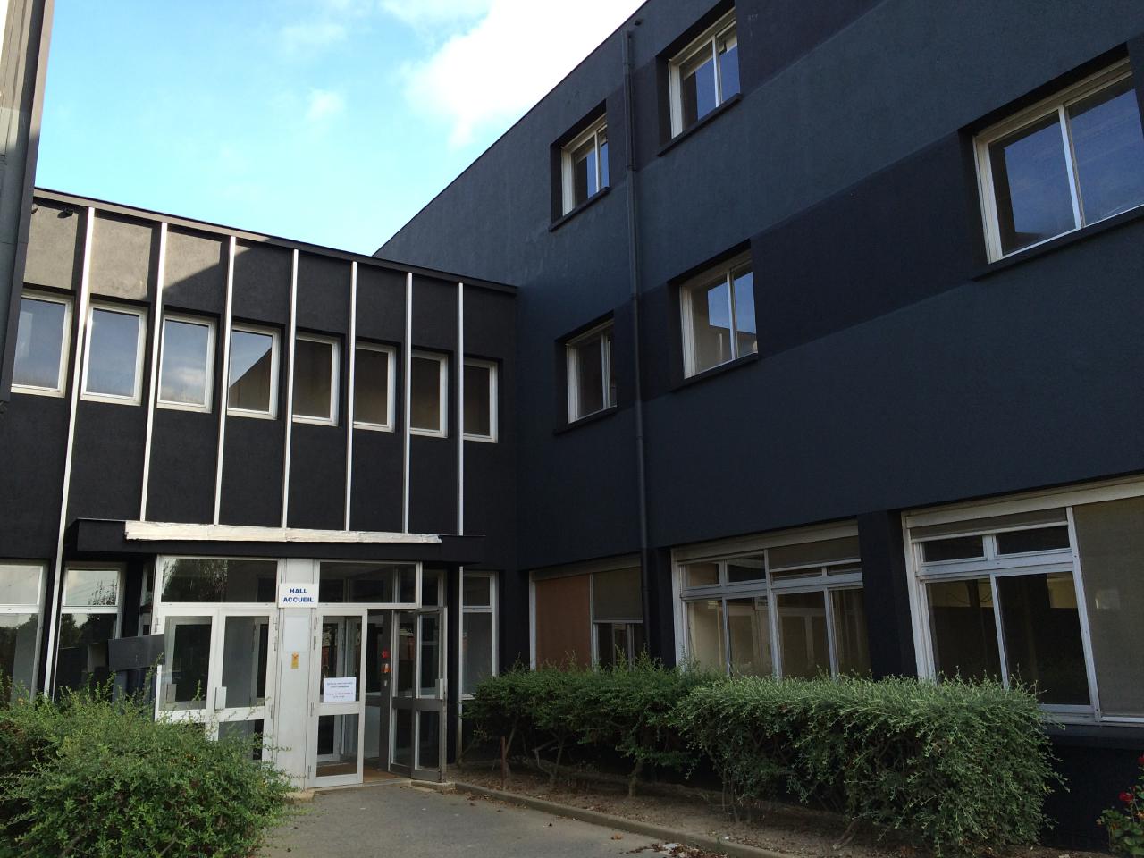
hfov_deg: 61.7
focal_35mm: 29
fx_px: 958
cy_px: 429
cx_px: 572
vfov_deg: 48.2
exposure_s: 1/451
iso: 32
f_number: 2.2
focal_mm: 4.15
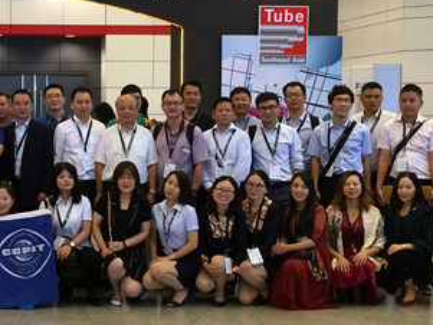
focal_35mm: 77
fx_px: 964
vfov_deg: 19.2
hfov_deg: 24.6
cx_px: 46
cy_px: 158
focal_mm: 4.15
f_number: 2.2
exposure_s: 1/33
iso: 125
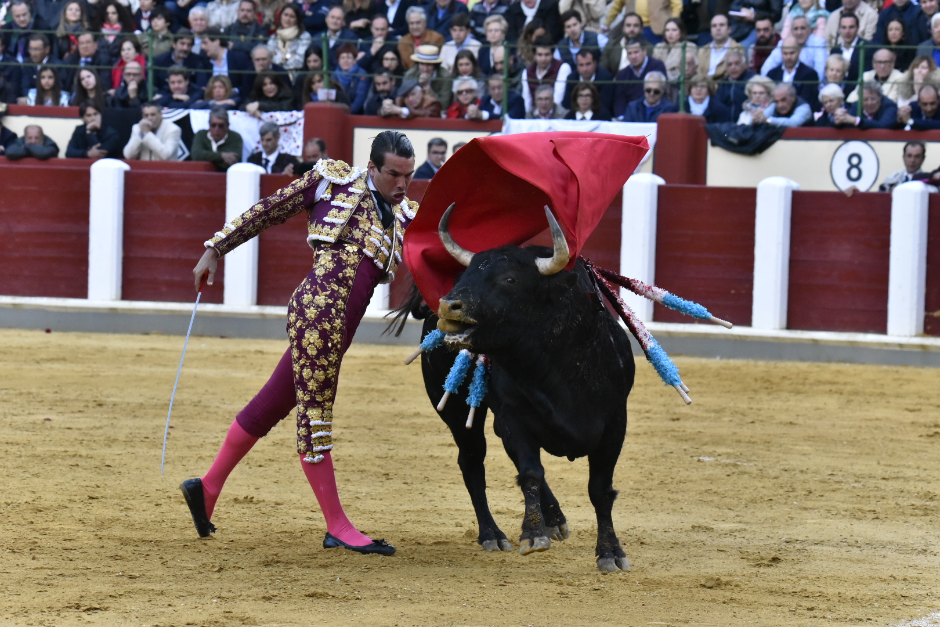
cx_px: 470
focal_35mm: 210
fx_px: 5483
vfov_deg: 6.5
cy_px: 314
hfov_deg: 9.8
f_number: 10
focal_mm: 210
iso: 6400
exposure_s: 1/800
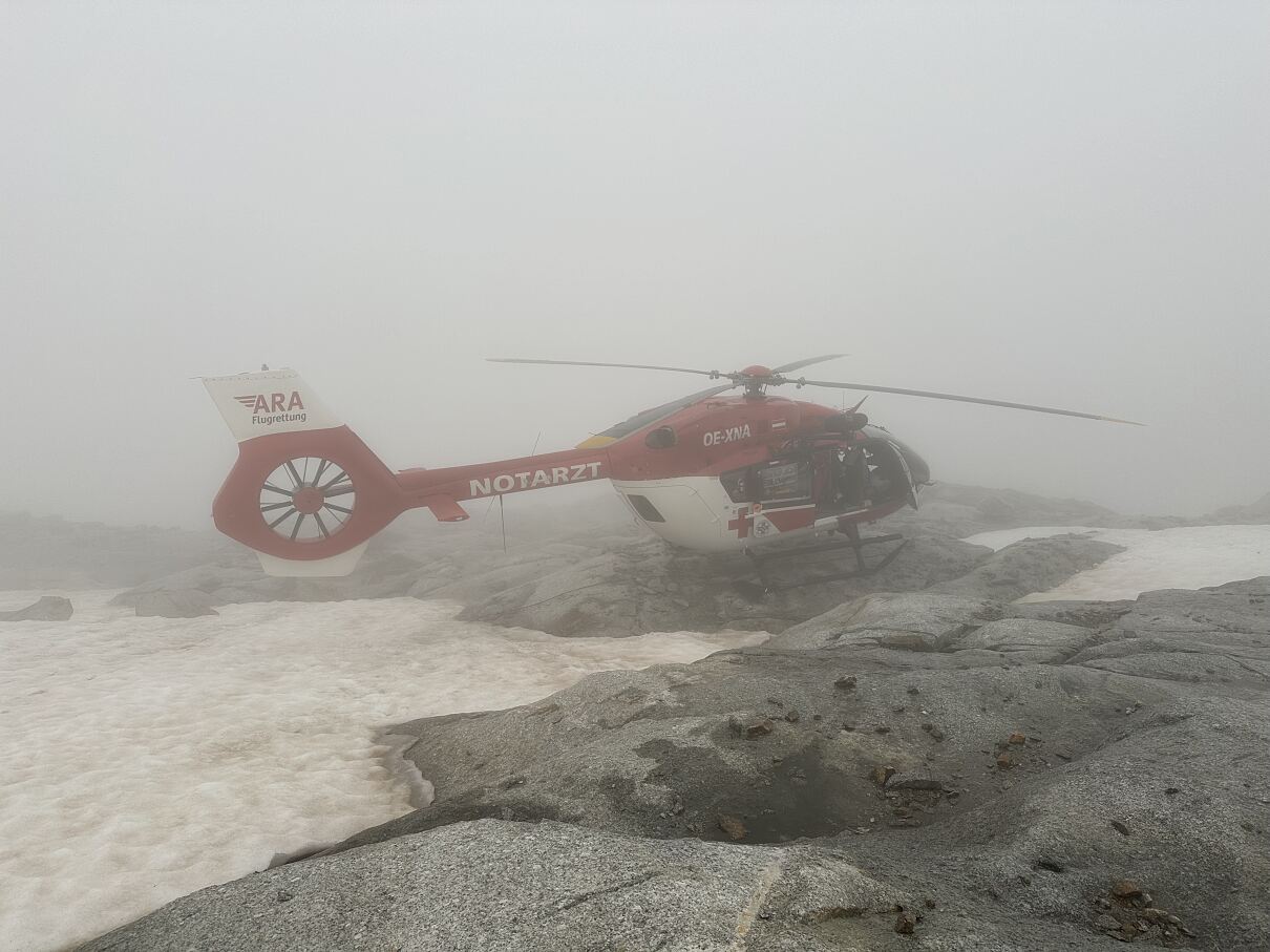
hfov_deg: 71.6
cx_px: 635
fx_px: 880
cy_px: 476
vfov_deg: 56.8
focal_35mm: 24
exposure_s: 1/127
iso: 64
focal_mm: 6.86
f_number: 1.78
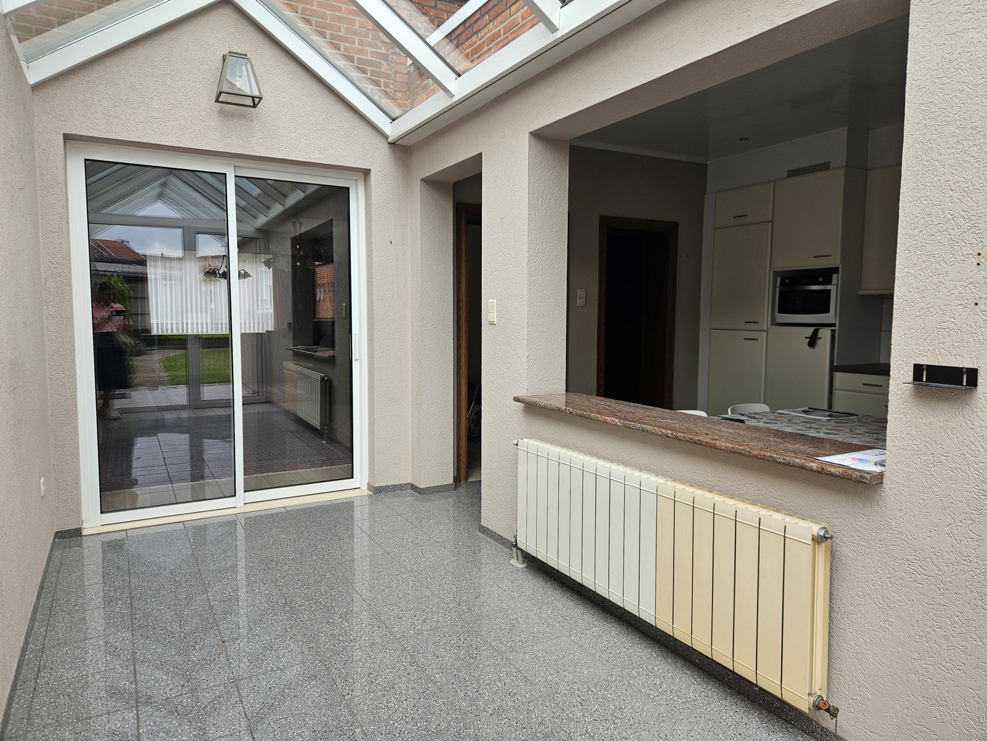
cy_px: 370
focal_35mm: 23
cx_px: 494
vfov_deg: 58.9
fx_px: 656
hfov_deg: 73.9
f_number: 1.8
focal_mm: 5.4
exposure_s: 1/189
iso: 25
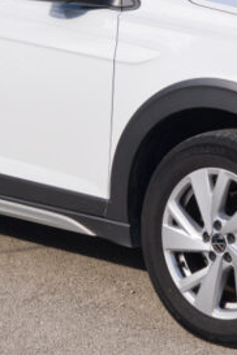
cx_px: 181
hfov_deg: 10.1
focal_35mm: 135
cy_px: 66
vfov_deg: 15.1
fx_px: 1333
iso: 160
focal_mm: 24.2
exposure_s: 1/200
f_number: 9
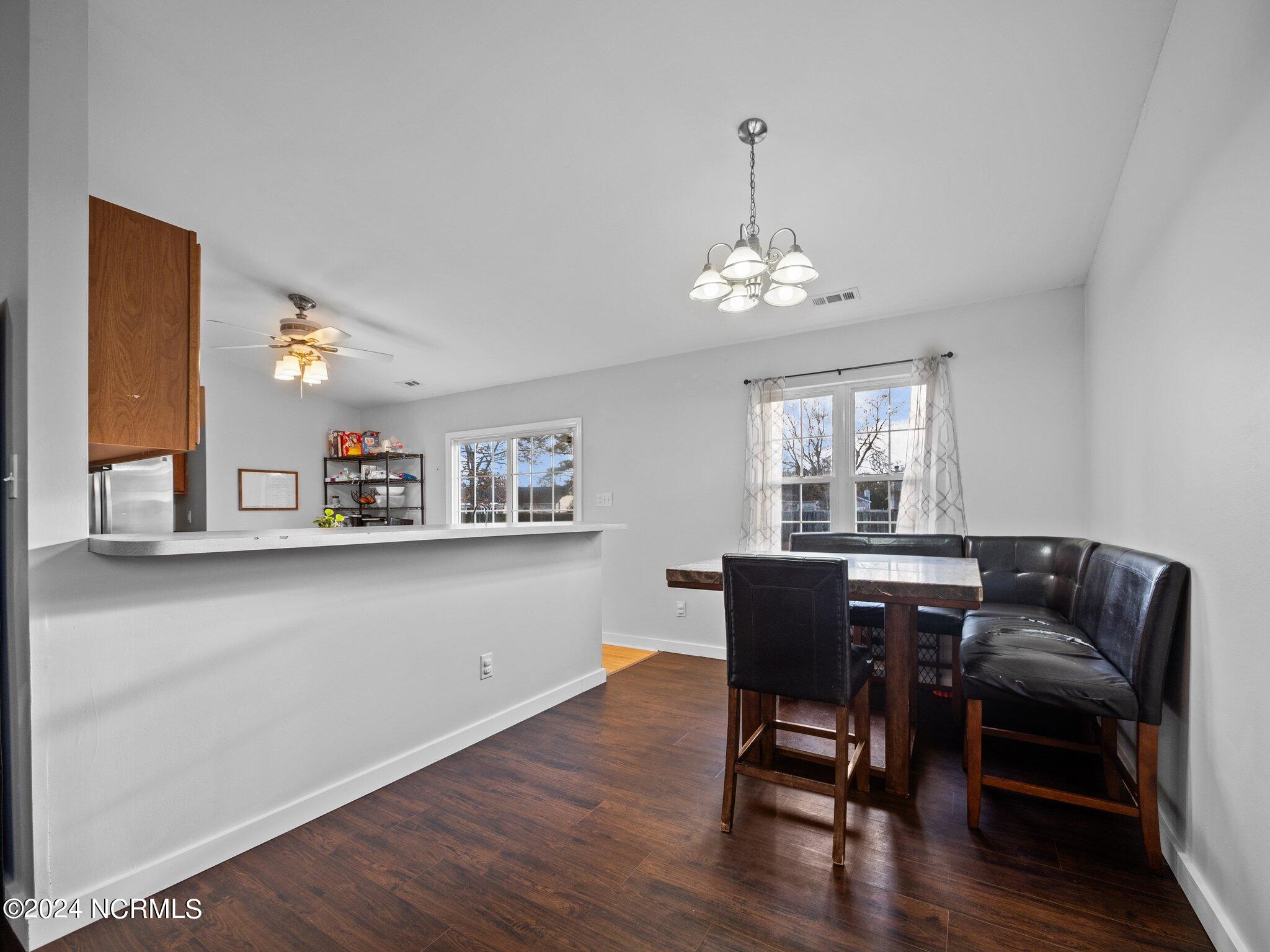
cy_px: 476
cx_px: 635
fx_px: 514
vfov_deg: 85.7
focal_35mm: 14
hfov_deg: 102.1
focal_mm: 7
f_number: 4
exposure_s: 1/13
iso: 400
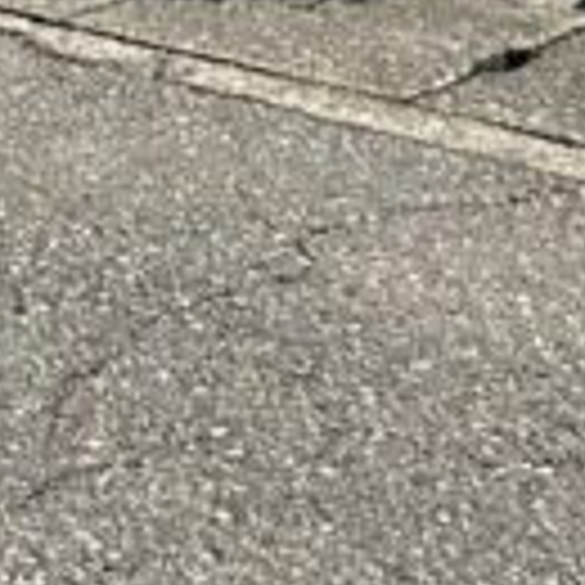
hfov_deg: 9.2
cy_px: -796
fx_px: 3614
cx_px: 22
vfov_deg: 8.5
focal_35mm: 189
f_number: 1.8
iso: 25
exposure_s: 1/2427
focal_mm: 3
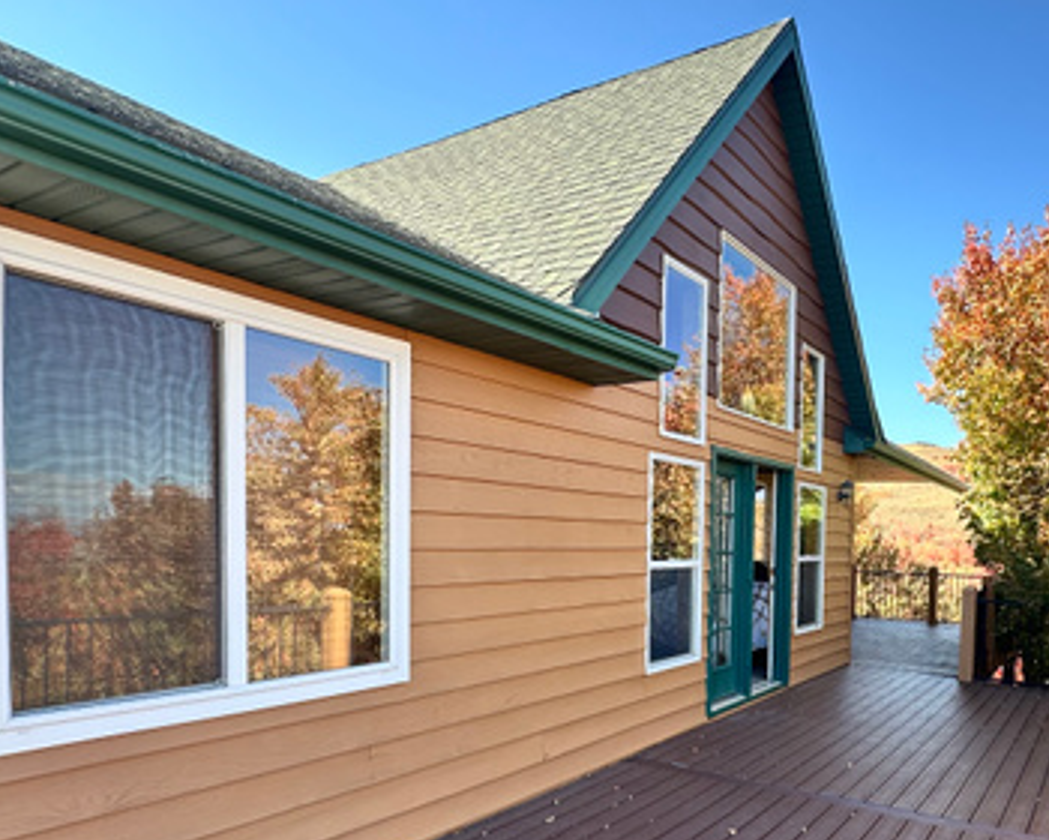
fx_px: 776
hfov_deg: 66.0
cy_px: 570
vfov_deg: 55.4
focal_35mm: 25
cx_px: 713
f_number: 2.2
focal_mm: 2.22
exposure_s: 1/284
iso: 40
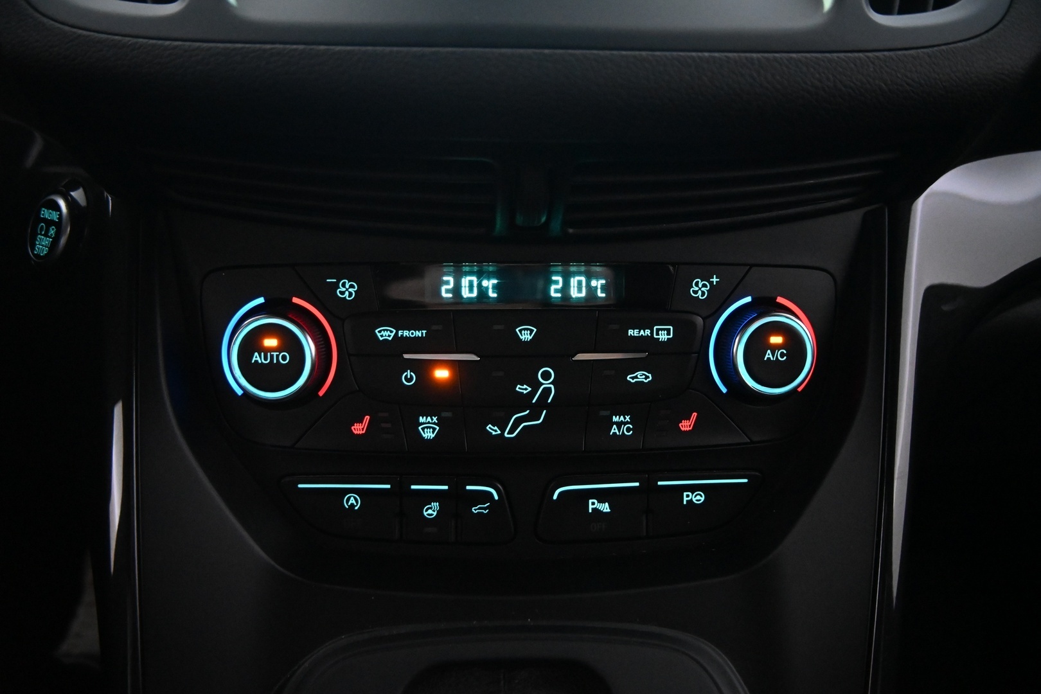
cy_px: 347
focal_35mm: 75
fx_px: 2169
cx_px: 520
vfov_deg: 18.2
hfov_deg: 27.0
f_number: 6.3
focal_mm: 50
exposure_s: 1/80
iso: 6400
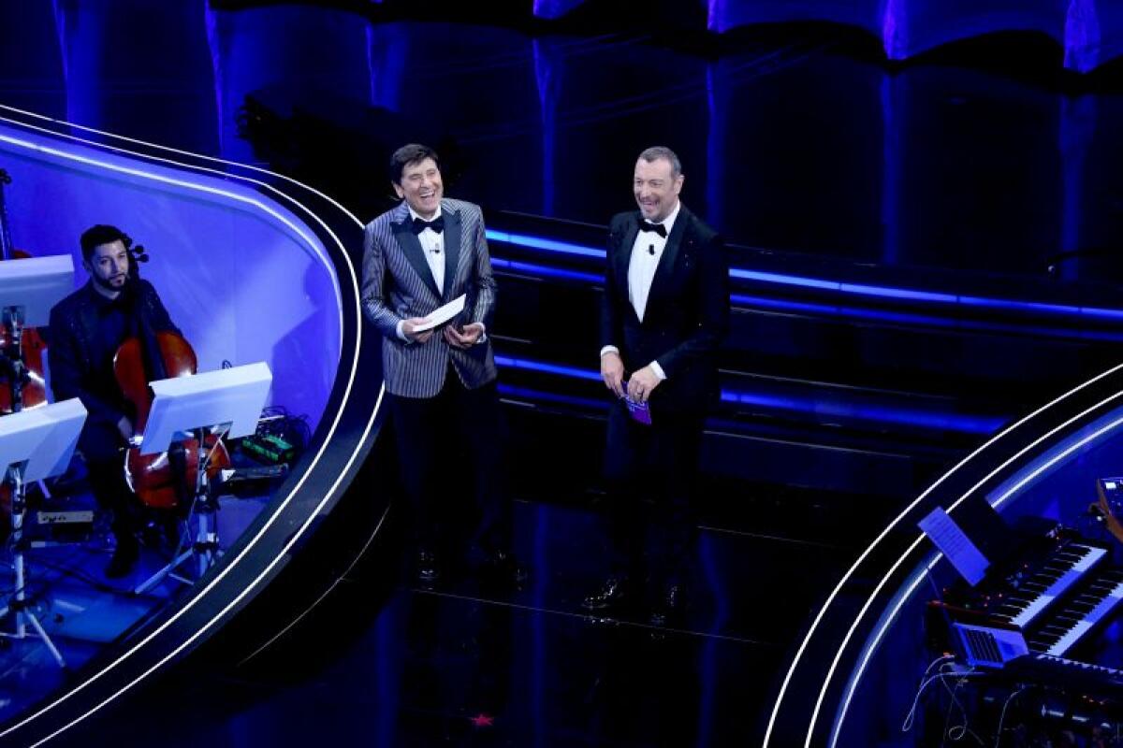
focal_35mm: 120
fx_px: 3743
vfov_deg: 11.4
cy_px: 374
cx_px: 562
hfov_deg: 17.1
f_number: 5.6
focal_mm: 120
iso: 5000
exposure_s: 1/200
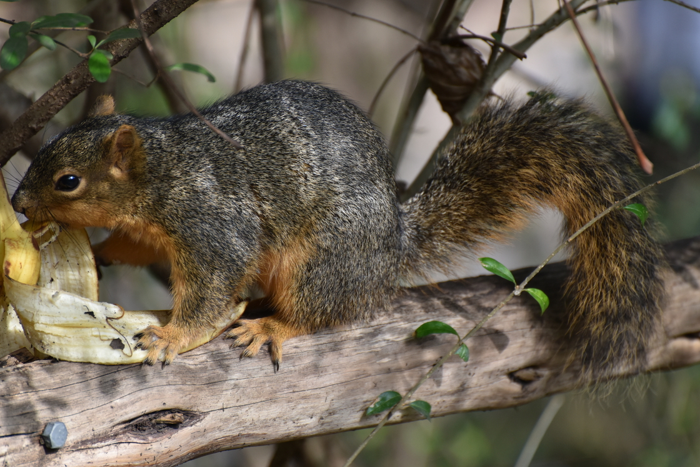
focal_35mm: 343
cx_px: 346
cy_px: 229
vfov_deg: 4.0
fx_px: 6670
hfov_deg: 6.0
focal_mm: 300
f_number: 5.6
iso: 720
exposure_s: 1/640
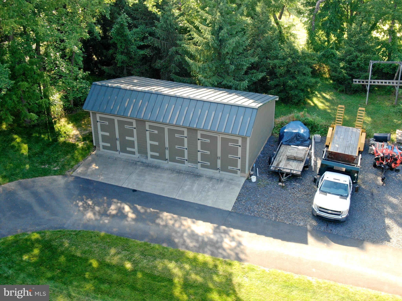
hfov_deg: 40.4
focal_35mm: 47
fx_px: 546
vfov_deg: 30.9
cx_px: 201
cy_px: 150
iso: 200
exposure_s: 1/25
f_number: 3.8
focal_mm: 8.42
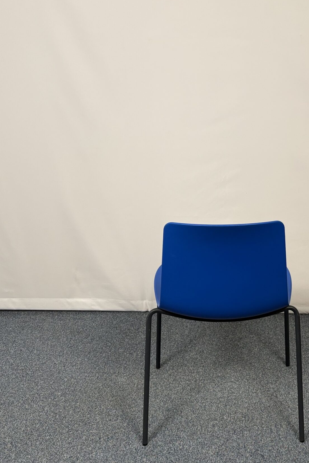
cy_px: 221
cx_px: 233
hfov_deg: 31.3
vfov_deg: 46.4
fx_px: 541
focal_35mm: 42
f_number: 1.6
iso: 100
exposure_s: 1/100
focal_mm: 5.96
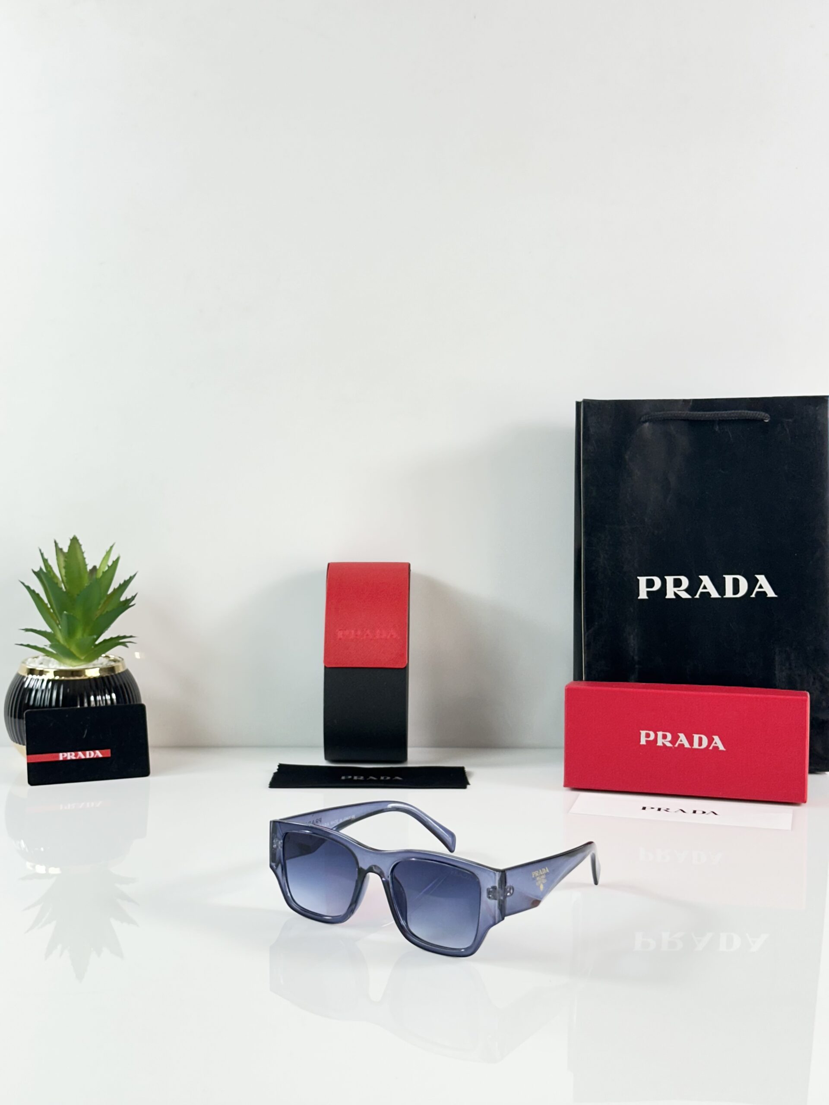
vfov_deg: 39.7
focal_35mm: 48
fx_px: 1533
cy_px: 552
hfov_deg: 30.3
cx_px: 414
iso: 64
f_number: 1.78
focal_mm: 6.86
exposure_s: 1/100
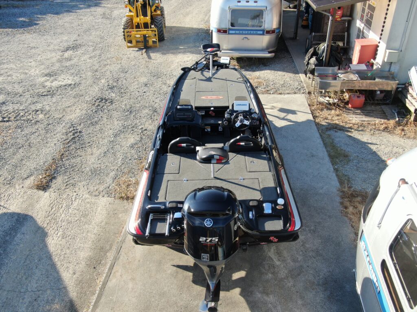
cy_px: 156
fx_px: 385
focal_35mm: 32
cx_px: 208
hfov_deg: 56.8
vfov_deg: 44.2
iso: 100
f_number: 3.1
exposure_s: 1/320
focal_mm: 5.45
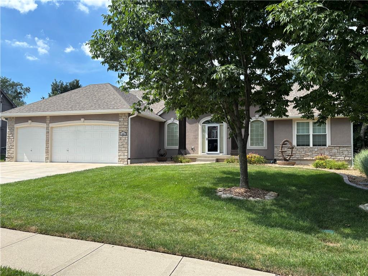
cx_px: 184
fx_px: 276
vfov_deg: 53.1
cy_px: 138
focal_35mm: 26
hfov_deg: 67.3
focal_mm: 5.96
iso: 50
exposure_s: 1/1437
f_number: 1.6
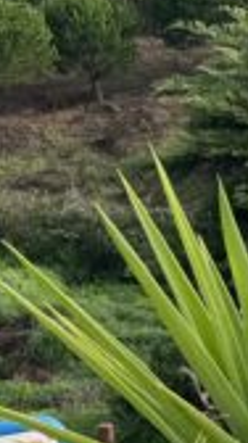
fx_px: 1585
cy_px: 327
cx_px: 842
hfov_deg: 7.4
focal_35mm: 135
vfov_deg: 15.9
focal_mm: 5.7
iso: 50
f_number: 1.5
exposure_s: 1/1645
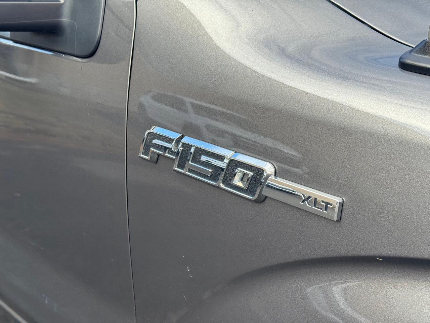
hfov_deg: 39.7
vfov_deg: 30.3
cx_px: 215
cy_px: 162
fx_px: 596
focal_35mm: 48
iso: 64
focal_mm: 6.76
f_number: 1.78
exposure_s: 1/832
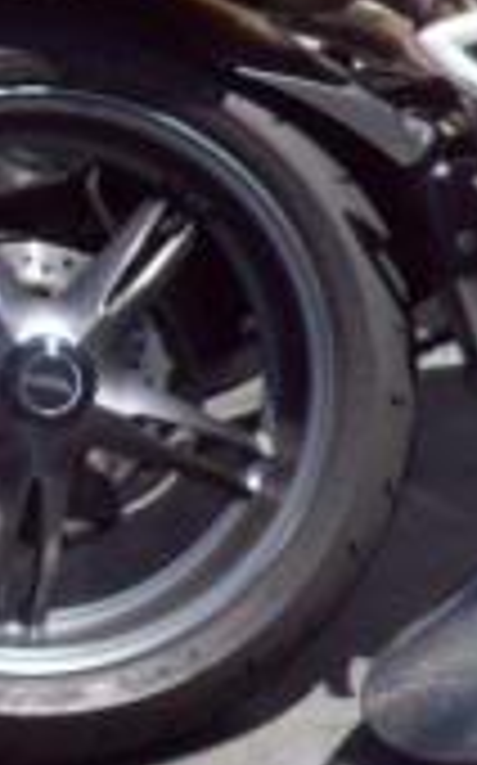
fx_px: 4792
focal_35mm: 230
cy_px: 387
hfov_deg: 5.3
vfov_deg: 9.1
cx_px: 1580
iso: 80
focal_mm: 7.6
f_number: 3.1
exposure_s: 1/646
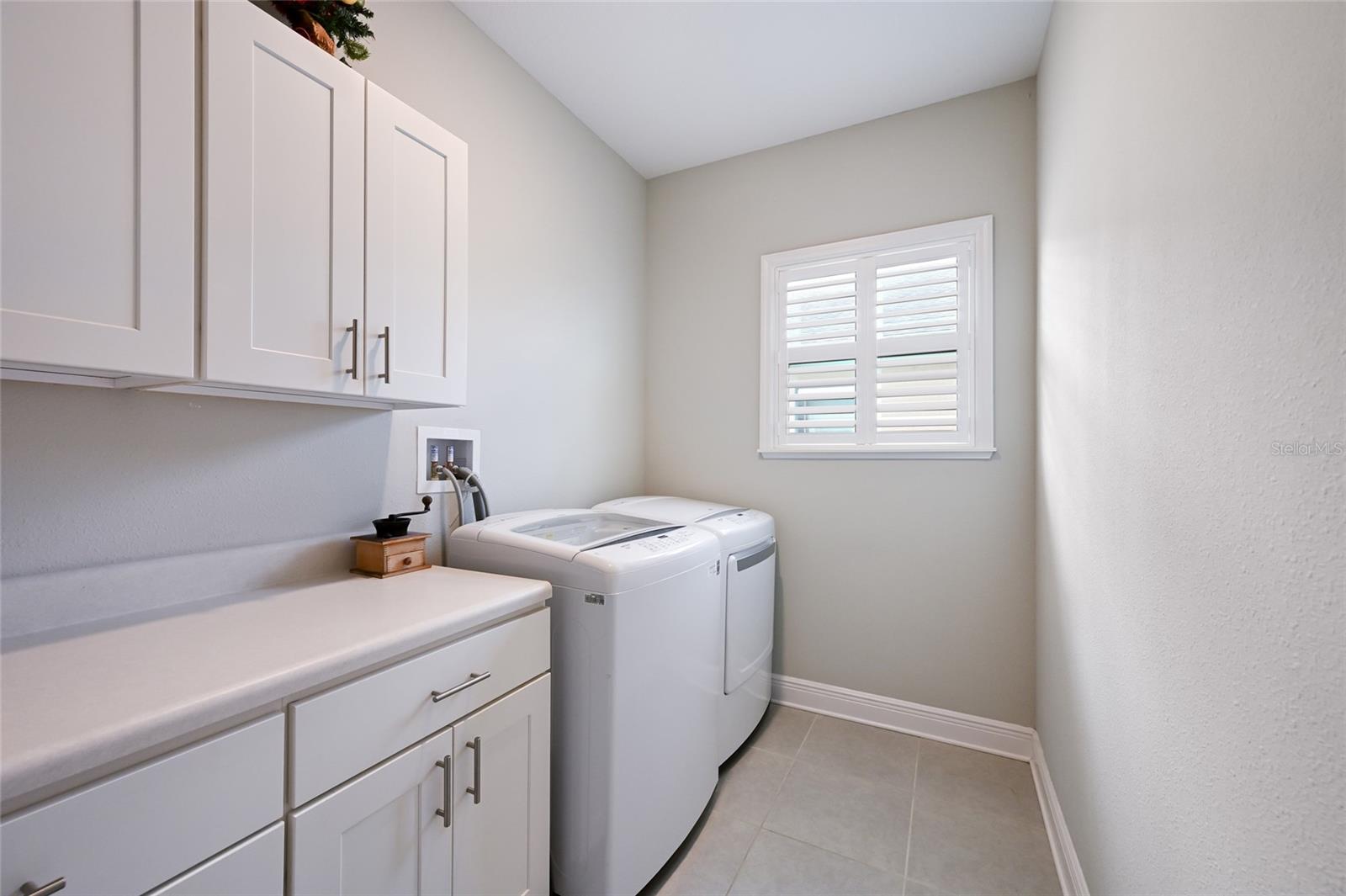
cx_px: 673
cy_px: 448
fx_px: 523
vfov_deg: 81.1
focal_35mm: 14
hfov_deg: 104.3
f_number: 8
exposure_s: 1/60
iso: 800
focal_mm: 14
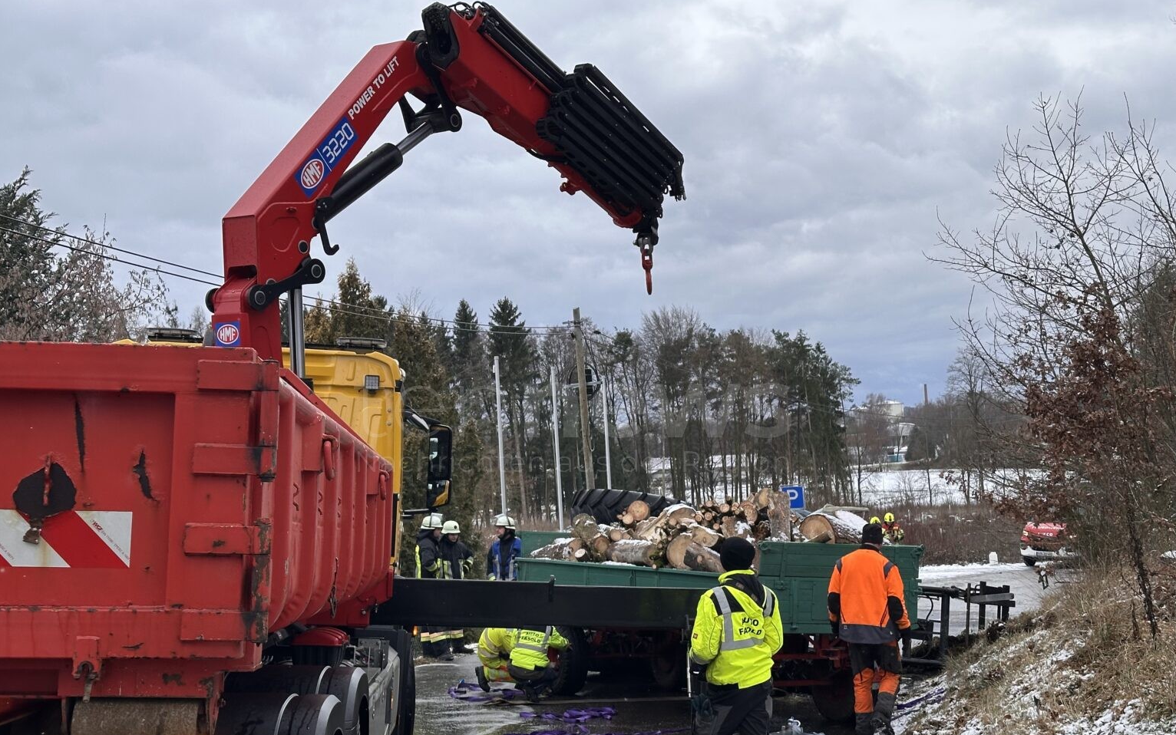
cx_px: 587
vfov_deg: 25.3
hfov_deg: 39.6
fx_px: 1635
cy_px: 415
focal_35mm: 51
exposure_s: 1/1171
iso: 64
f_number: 1.78
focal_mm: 6.86
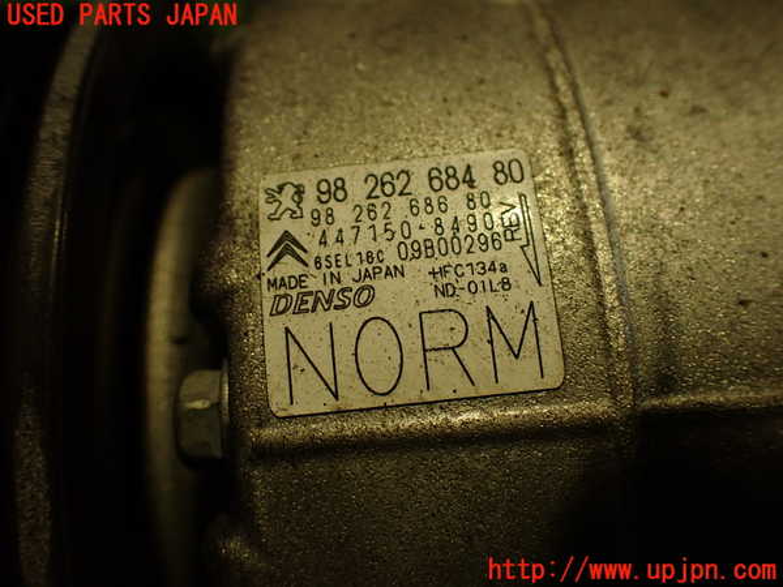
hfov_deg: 56.8
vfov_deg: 44.2
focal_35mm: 32
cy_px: 294
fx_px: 724
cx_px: 392
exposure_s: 1/50
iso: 200
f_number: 2.4
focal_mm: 5.79
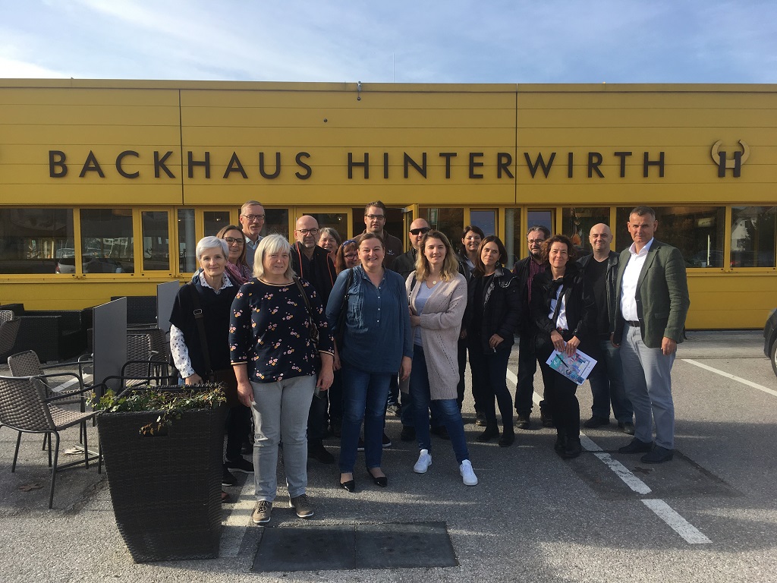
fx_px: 651
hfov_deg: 61.7
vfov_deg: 48.2
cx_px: 388
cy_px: 292
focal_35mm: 29
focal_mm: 4.15
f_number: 2.2
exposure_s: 1/680
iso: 25
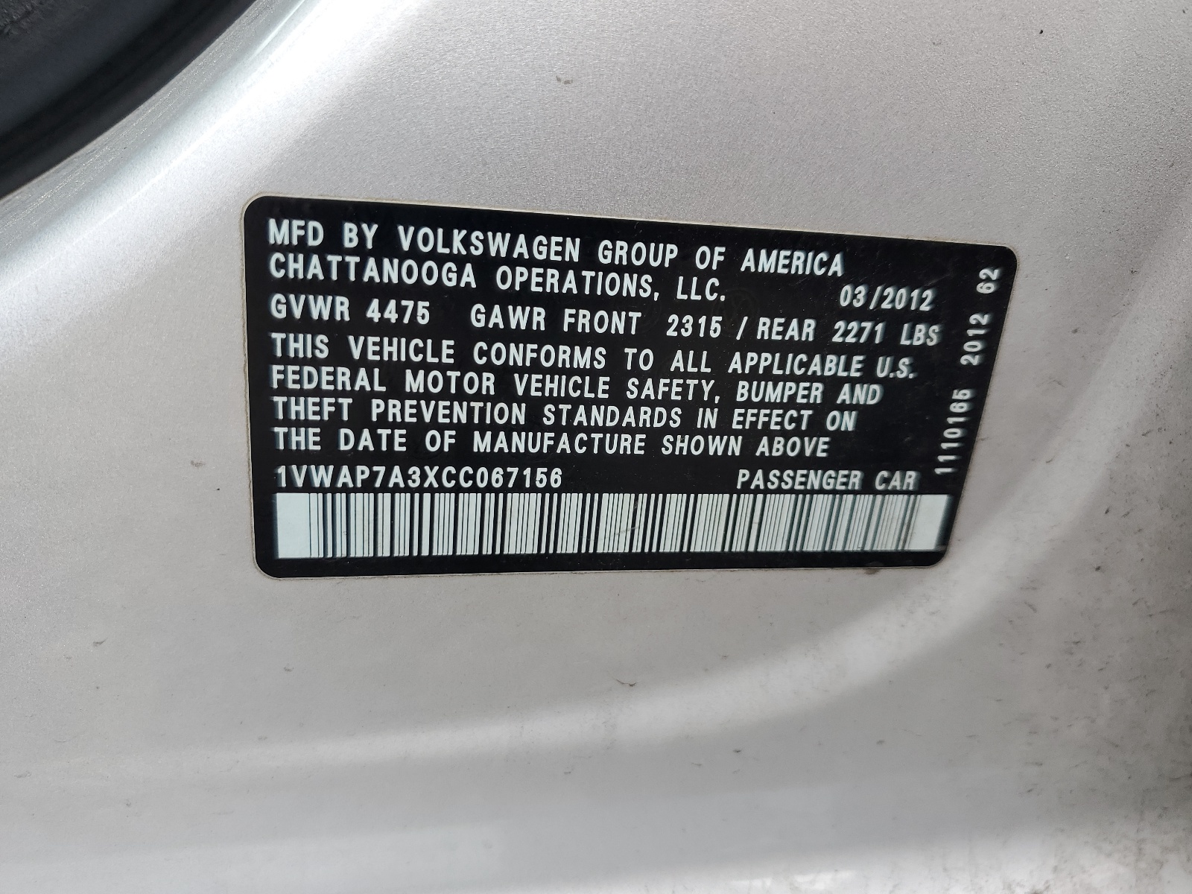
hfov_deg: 67.3
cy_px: 447
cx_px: 596
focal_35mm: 26
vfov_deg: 53.1
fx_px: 895
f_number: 1.5
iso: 50
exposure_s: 1/208
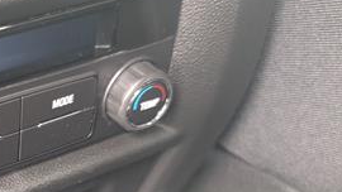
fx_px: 562
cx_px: -39
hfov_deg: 30.1
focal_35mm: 62
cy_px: 205
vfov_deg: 18.8
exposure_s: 1/135
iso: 2197
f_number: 1.68
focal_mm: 6.9
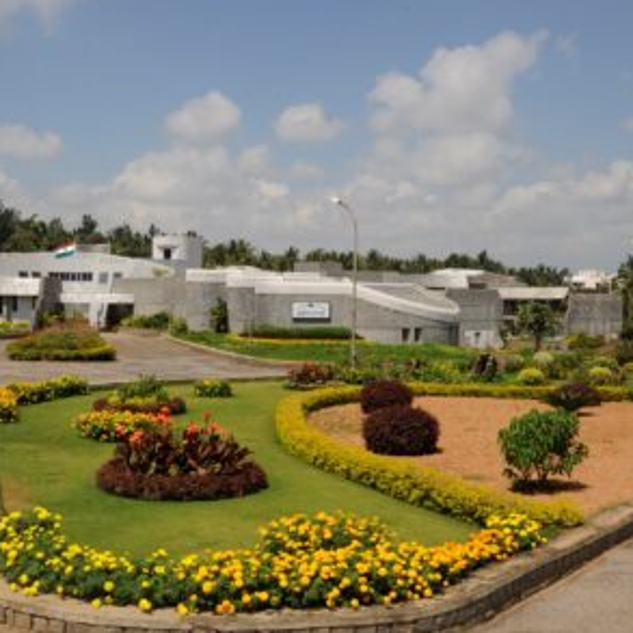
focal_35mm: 43
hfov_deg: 39.2
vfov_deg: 39.2
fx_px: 890
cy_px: 312
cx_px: 309
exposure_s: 1/200
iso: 200
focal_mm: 22
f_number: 14
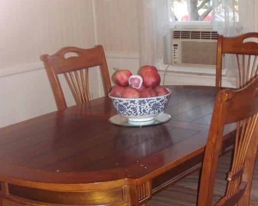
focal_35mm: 66
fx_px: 504
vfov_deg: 23.0
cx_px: 120
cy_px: 137
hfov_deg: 28.7
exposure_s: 1/30
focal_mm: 6.7
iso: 200
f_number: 3.5
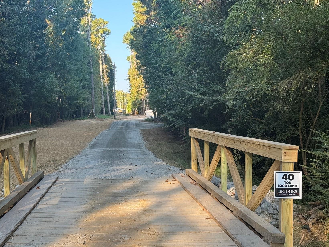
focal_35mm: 60
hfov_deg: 32.1
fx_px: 570
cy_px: 140
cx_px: 132
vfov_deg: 24.4
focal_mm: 6.76
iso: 64
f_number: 1.78
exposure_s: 1/338
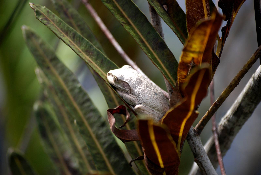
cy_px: 88
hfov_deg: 7.0
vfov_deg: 4.7
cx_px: 130
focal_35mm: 292
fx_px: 2123
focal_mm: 195
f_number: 5
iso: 400
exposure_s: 1/800
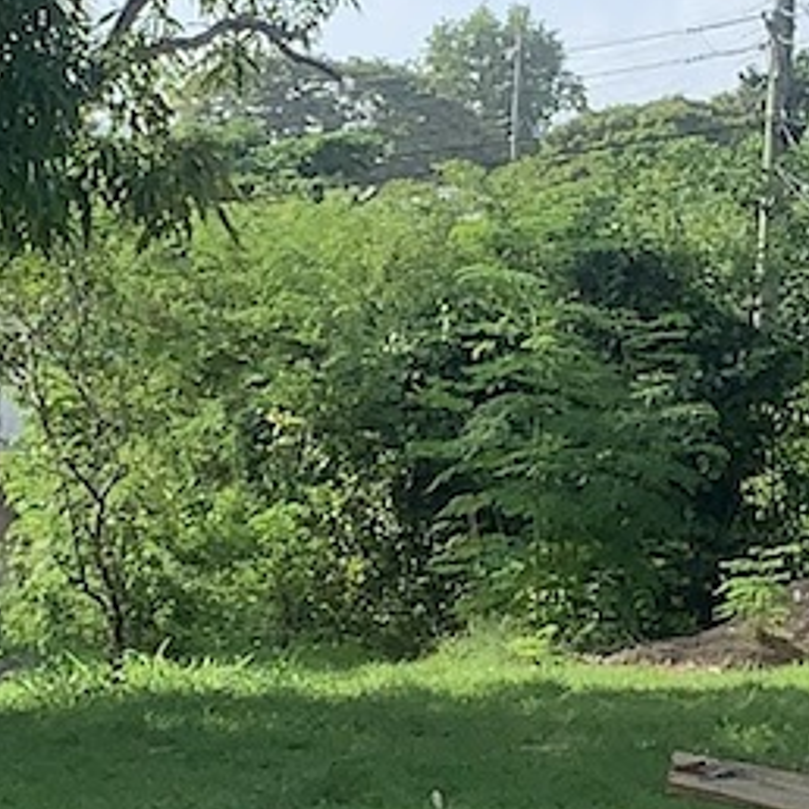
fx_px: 4521
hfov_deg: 10.2
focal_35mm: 171
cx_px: 332
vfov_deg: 10.2
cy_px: 652
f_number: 1.8
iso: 25
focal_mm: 4.25
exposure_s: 1/1032
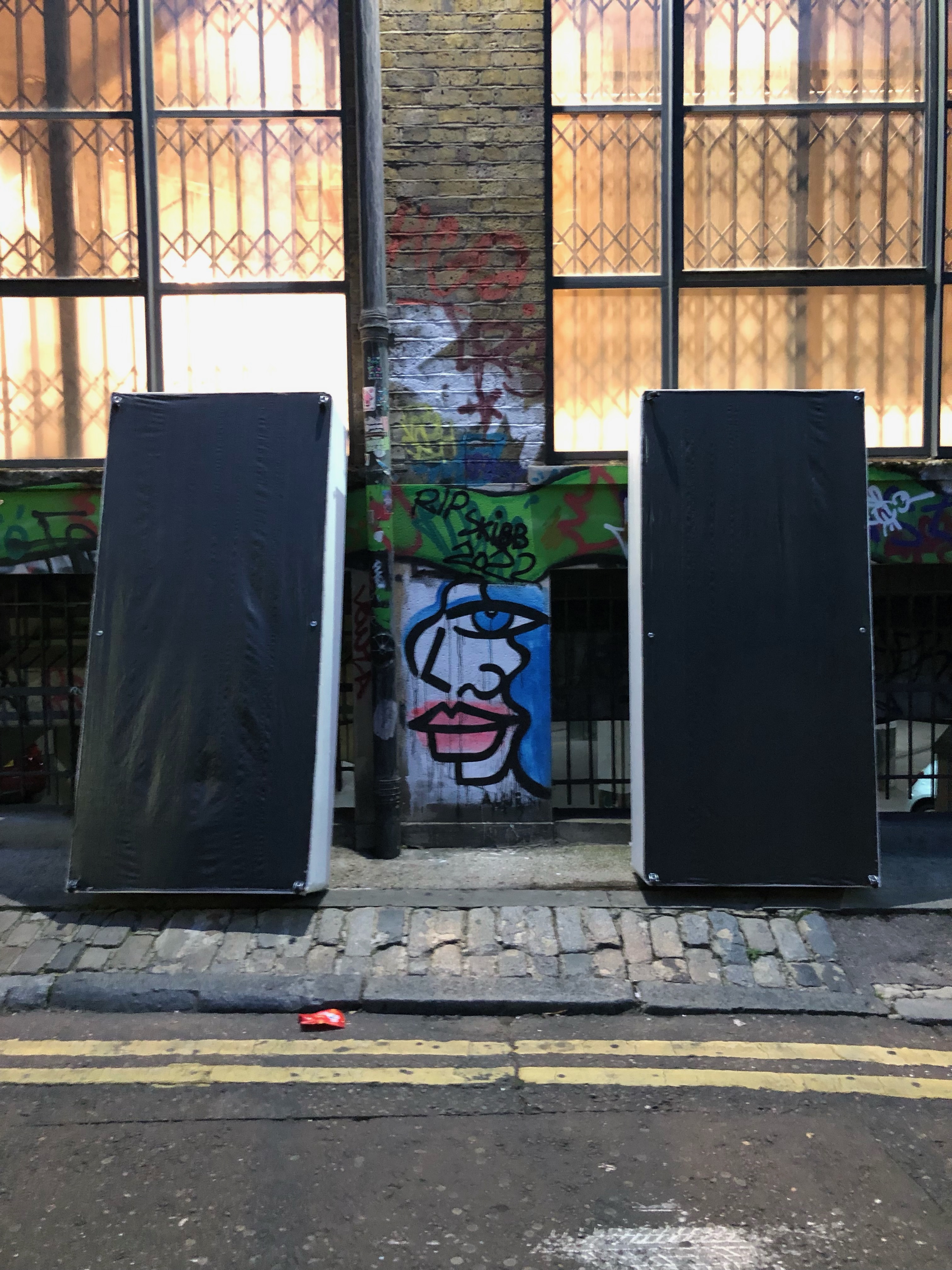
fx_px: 1027
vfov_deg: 63.4
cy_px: 635
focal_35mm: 28
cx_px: 476
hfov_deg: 49.7
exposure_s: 1/5
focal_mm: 3.99
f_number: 1.8
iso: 100
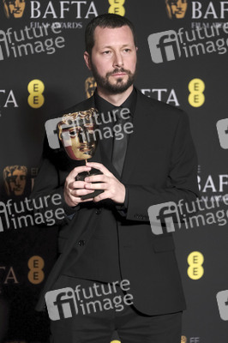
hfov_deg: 8.3
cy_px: 172
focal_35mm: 166
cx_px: 114
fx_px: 1580
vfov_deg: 12.4
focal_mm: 110.6
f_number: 2.8
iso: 1600
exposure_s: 1/320
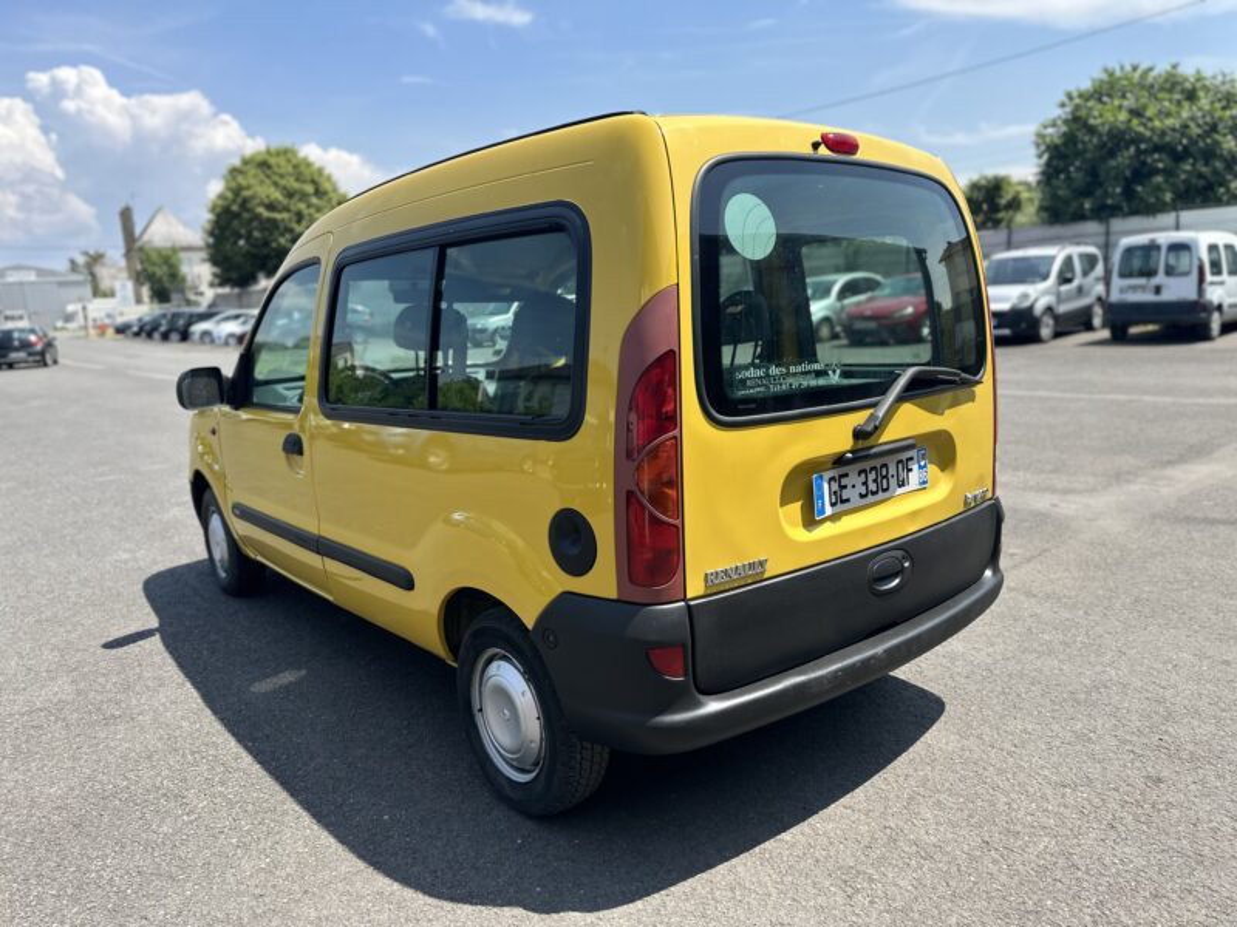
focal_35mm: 24
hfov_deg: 71.6
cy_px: 464
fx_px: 858
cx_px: 618
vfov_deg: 56.8
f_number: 1.78
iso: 80
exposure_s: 1/2299
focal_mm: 6.86
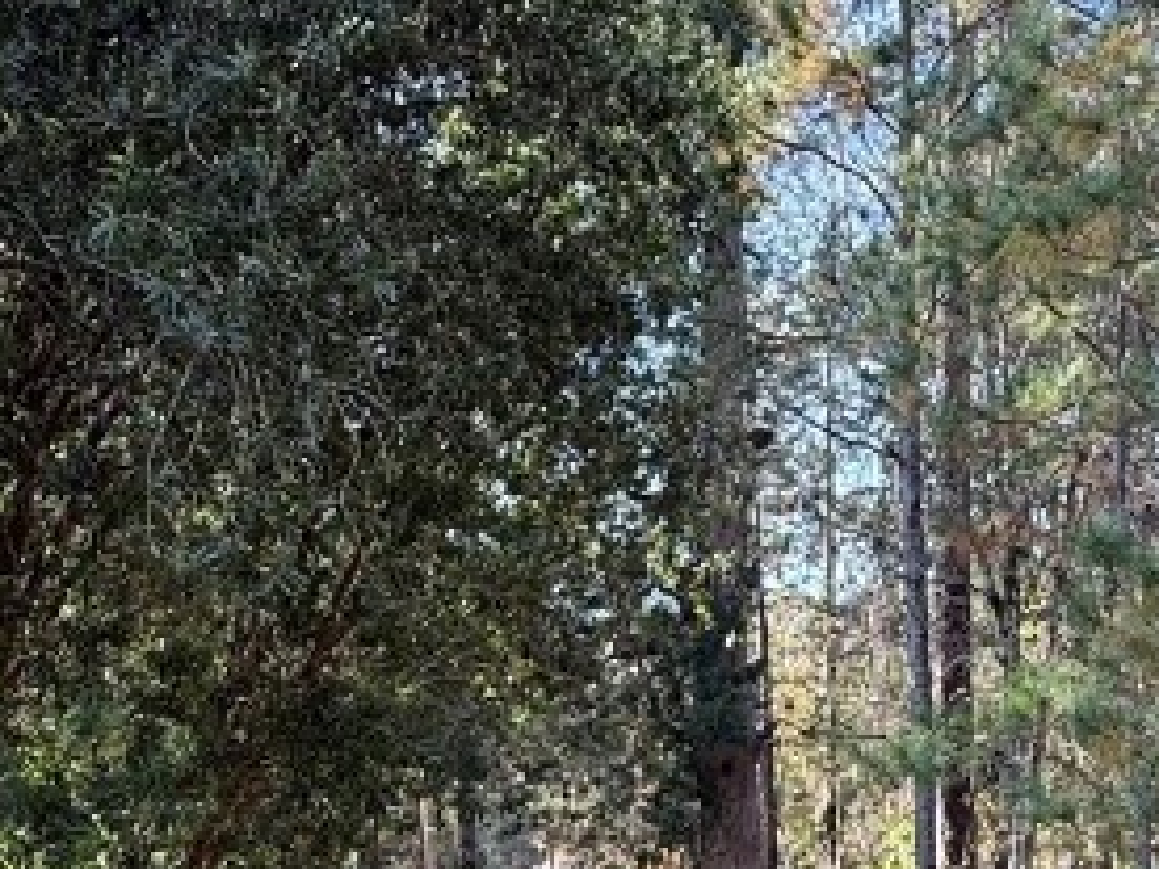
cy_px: 781
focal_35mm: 52
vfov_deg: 27.1
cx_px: 714
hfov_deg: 36.6
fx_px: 1741
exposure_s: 1/155
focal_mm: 2.22
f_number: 2.2
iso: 64
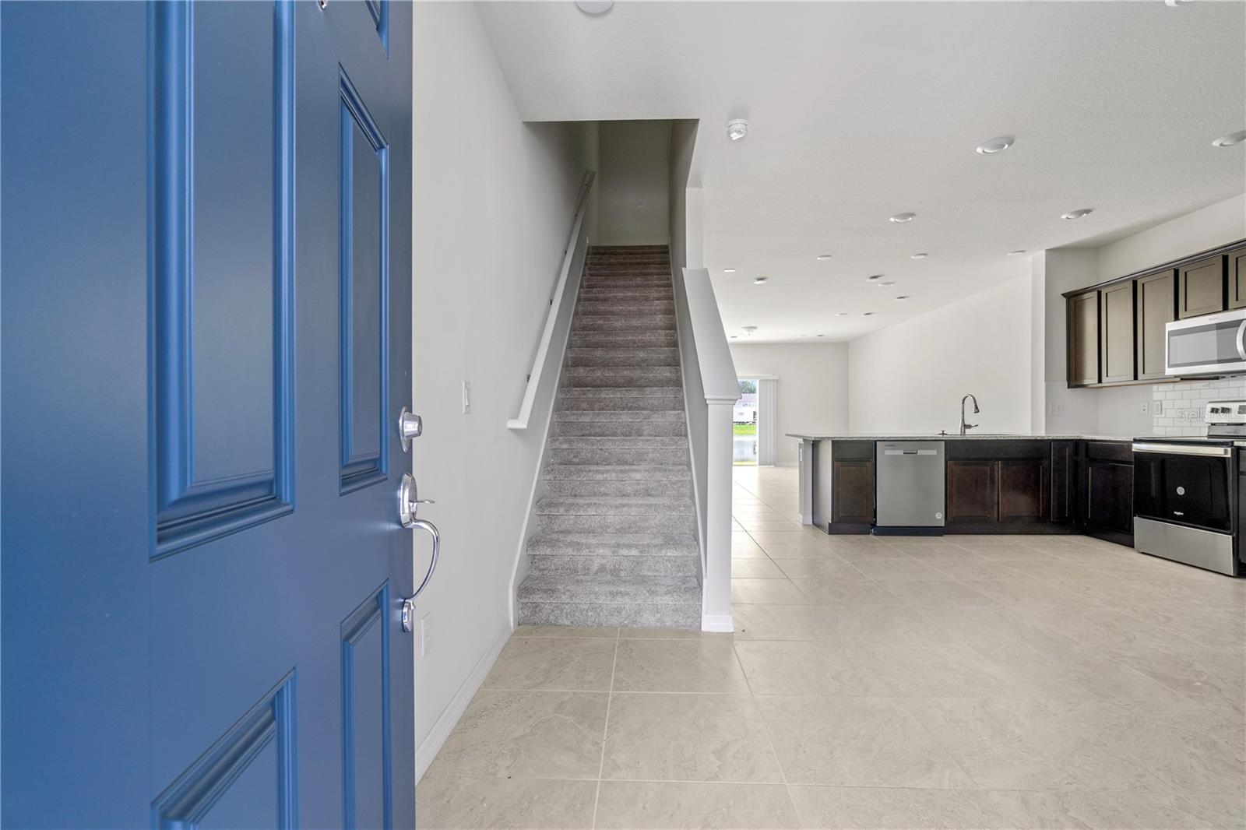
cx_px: 623
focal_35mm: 16
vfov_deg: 73.7
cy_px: 415
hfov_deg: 96.7
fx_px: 554
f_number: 9
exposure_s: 1/4
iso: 100
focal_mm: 16
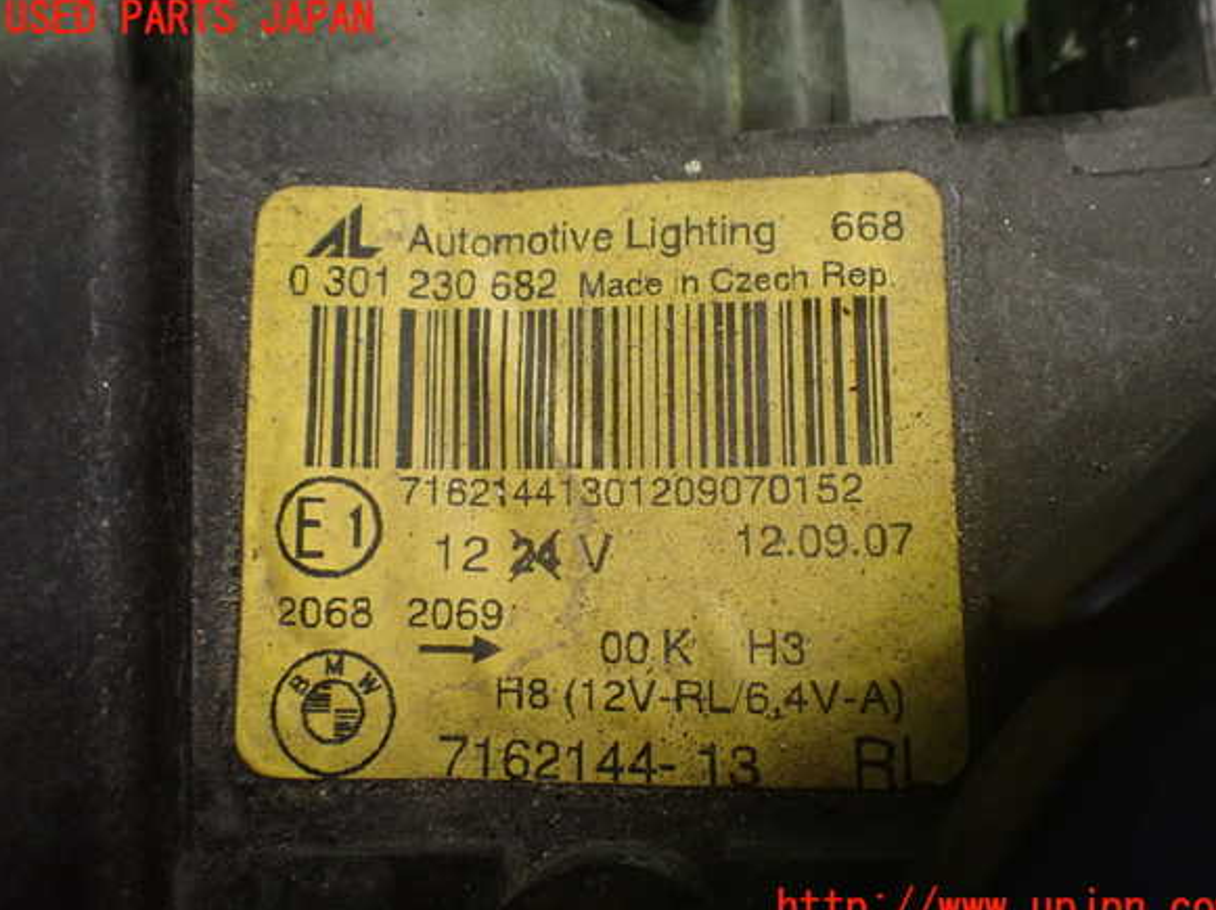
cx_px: 622
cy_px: 464
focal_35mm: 31
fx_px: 1088
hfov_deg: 58.4
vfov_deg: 45.4
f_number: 2.3
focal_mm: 5.4
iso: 800
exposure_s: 1/40
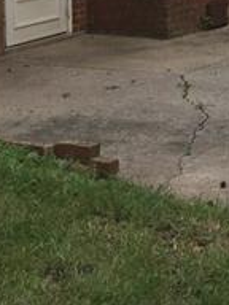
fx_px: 1023
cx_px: 259
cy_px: -200
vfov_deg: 15.2
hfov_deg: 12.5
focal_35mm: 116
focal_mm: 4.15
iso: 32
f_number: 2.2
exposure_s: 1/127
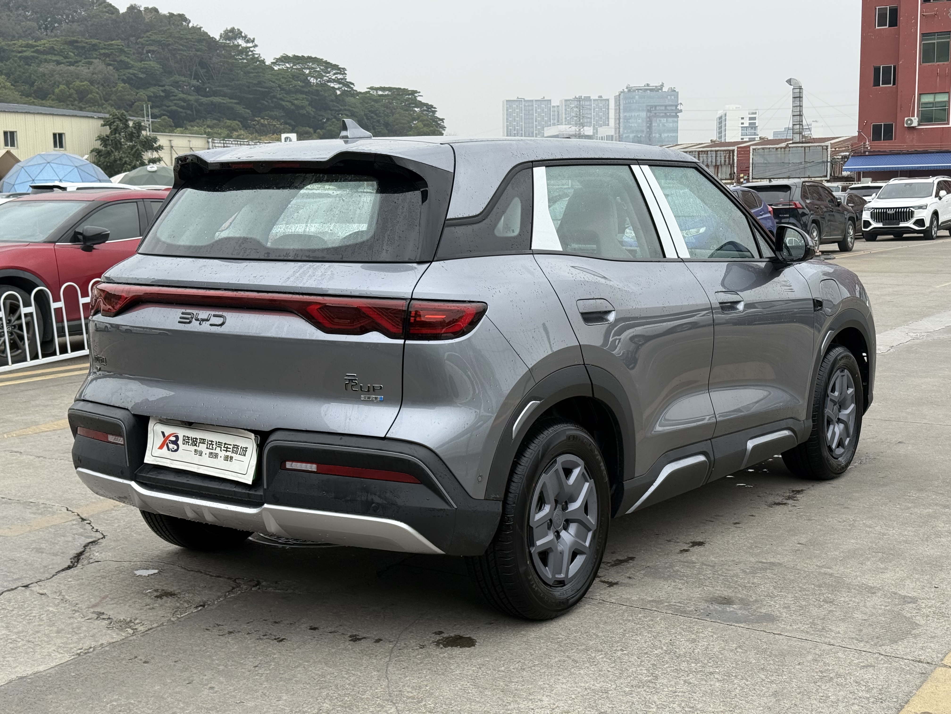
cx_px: 476
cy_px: 357
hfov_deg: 39.7
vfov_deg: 30.3
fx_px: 1319
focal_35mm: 48
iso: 80
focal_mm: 6.76
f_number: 1.78
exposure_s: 1/2088
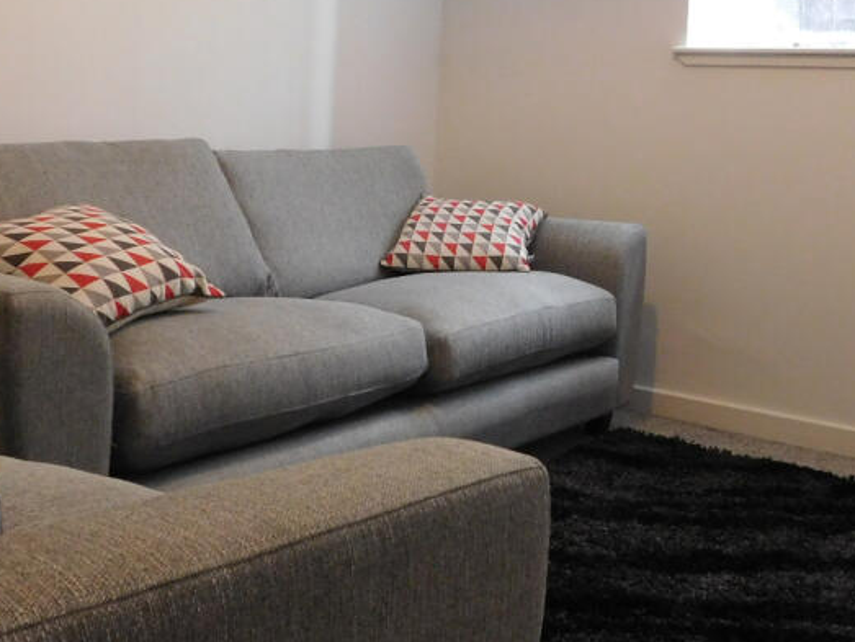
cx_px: 381
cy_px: 198
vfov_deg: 31.9
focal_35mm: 45
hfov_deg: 42.0
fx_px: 1112
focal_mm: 4
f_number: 3
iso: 400
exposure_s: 1/25
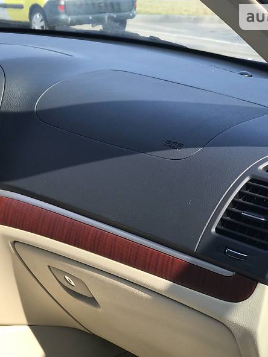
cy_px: 178
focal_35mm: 77
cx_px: 94
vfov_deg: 25.3
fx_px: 795
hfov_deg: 19.1
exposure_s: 1/231
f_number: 2.8
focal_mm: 6.6
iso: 20
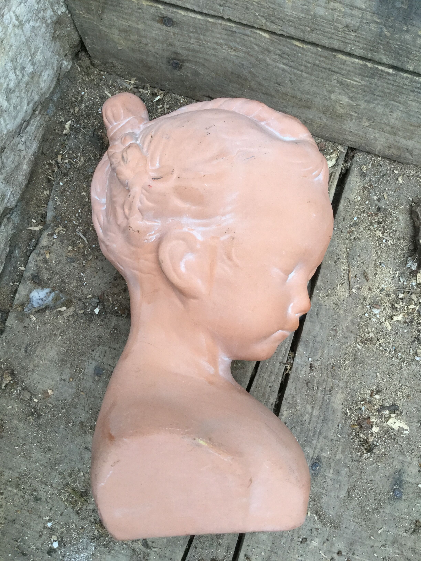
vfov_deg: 58.4
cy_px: 280
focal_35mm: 31
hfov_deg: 45.4
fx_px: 503
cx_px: 210
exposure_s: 1/33
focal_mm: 3.3
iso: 32
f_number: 2.4
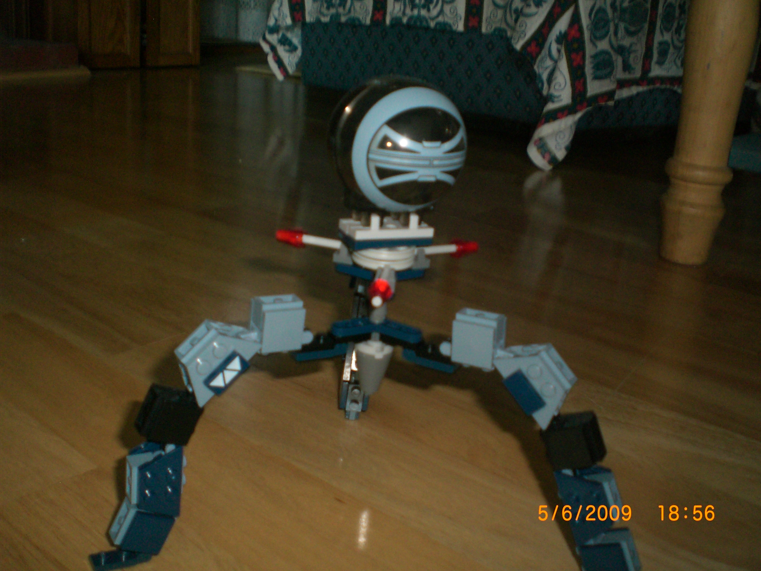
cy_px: 286
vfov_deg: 37.7
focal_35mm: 38
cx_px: 380
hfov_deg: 49.0
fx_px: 835
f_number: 3.1
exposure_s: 1/30
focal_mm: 6.3
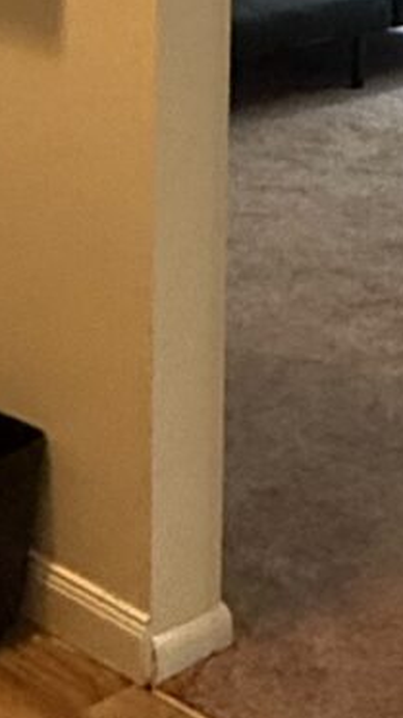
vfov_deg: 19.4
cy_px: -102
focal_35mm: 105
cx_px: 536
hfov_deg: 11.2
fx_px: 1997
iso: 500
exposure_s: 1/120
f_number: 2.2
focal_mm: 2.22
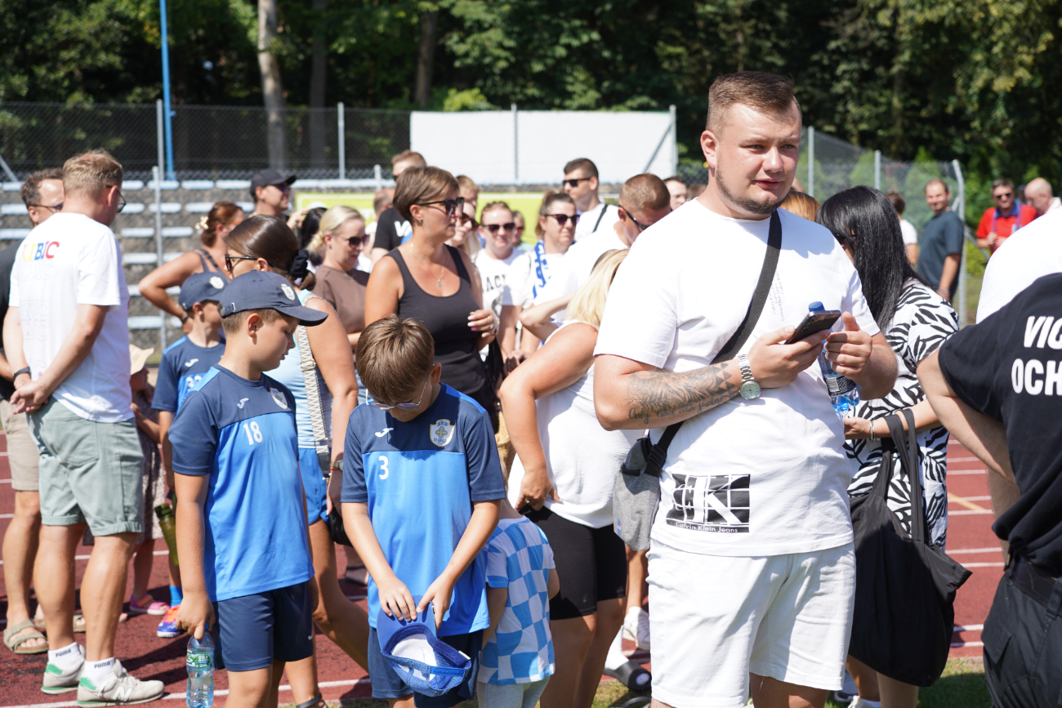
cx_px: 531
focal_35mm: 52
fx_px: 1534
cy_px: 354
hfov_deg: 38.2
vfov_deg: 26.0
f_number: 4
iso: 100
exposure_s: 1/640
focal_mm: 52
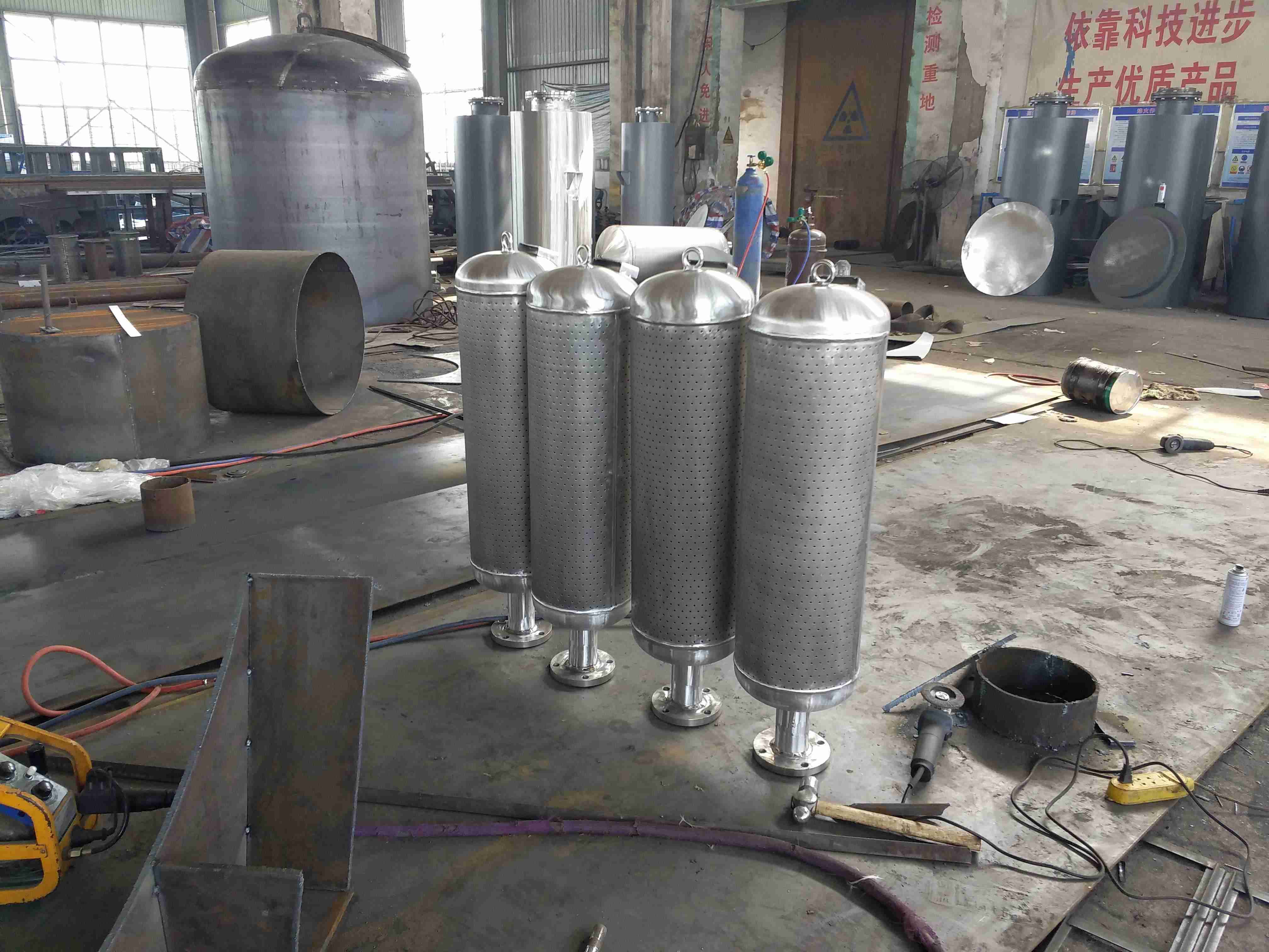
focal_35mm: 25
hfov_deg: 69.4
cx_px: 634
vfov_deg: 54.9
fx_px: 916
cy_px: 476
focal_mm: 4.32
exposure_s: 1/100
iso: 125
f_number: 1.7
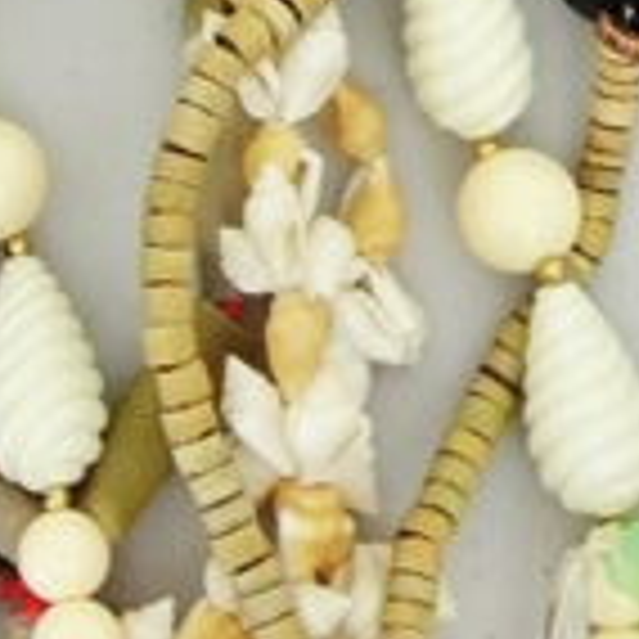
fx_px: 3634
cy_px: -302
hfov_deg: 10.0
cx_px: 236
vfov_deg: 9.8
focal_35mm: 174
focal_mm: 11
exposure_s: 1/30
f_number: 3.5
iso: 1800
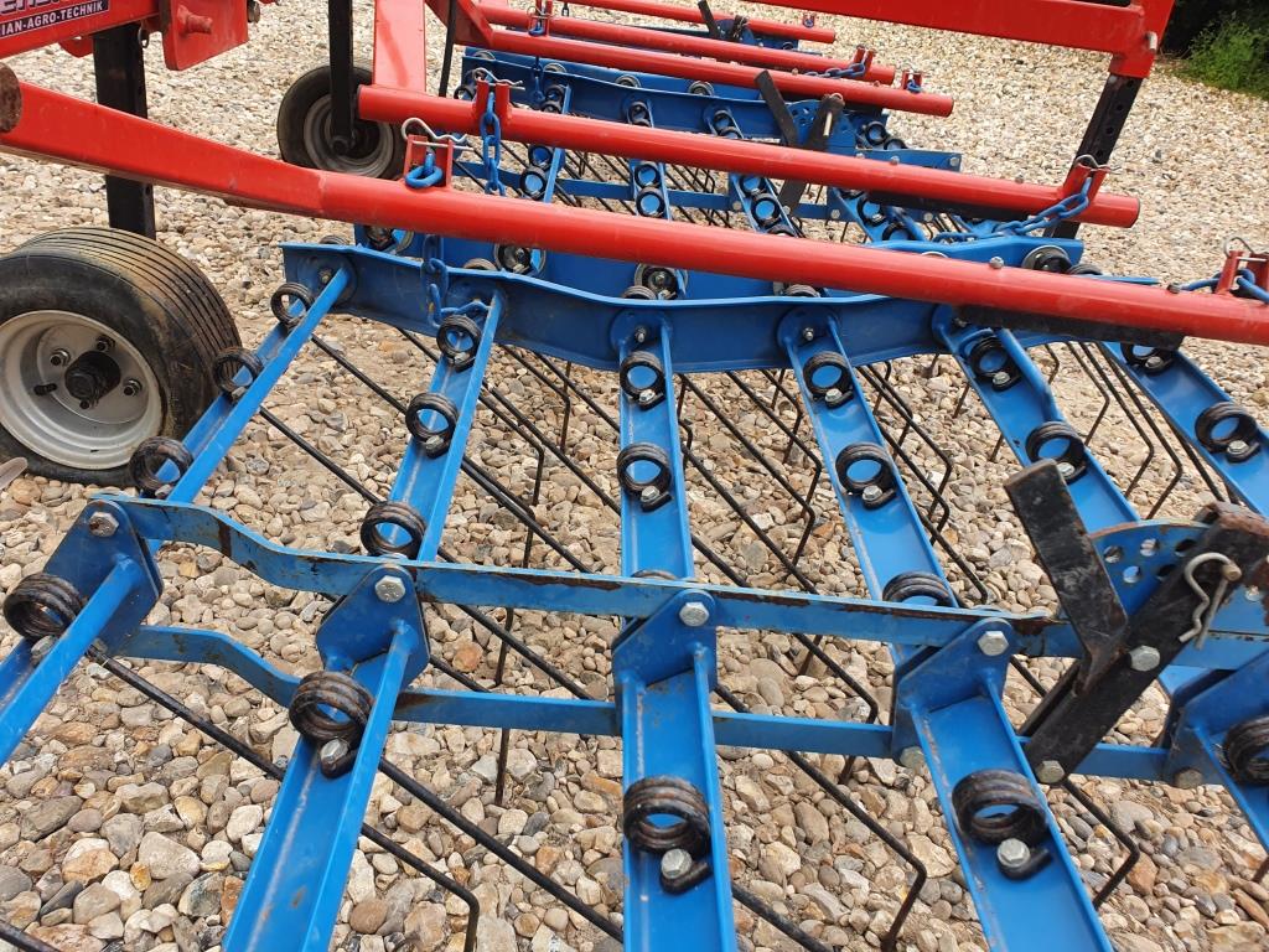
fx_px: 953
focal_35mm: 26
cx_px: 634
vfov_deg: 53.1
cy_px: 476
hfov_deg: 67.3
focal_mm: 4.32
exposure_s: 1/253
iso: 50
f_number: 2.4
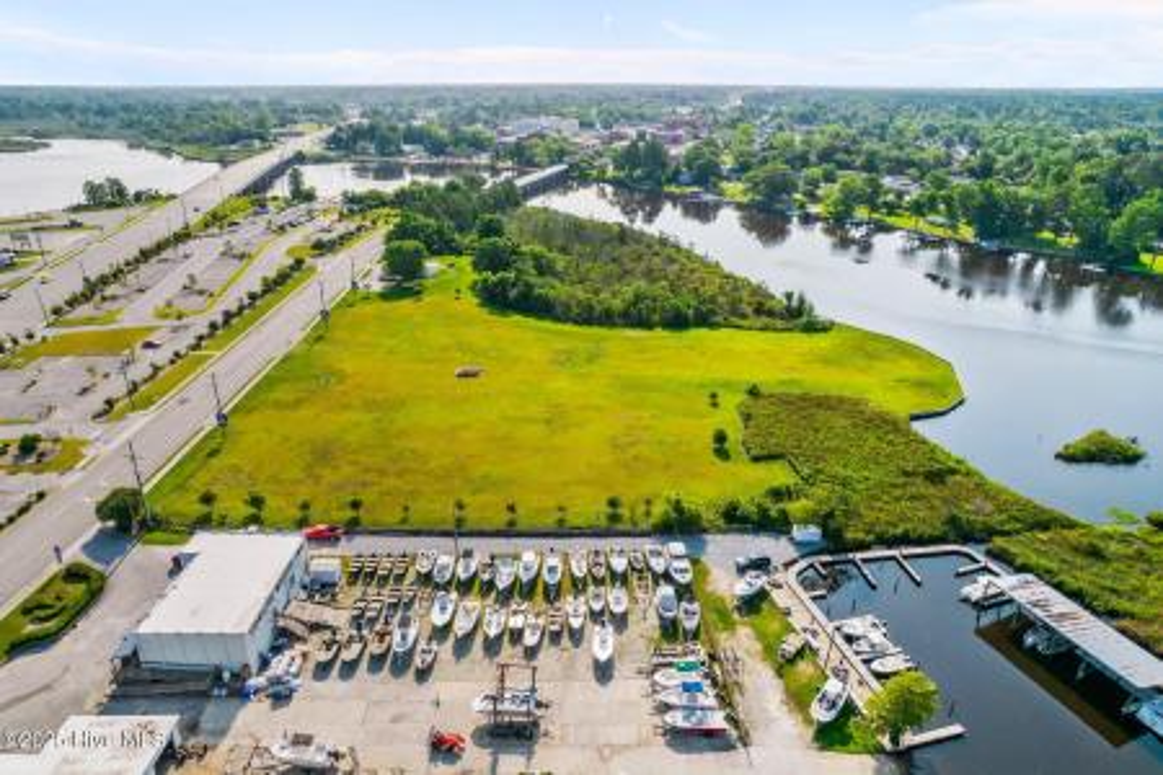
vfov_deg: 57.2
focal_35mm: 22
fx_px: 711
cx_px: 582
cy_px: 388
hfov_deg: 78.6
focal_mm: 8.38
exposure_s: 1/320
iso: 100
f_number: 2.8
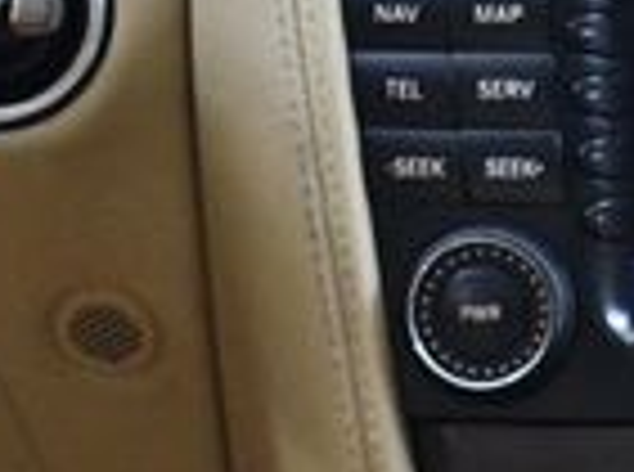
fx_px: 4805
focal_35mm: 263
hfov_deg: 7.4
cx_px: 1088
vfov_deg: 5.6
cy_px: 589
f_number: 4.2
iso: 5000
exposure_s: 1/60
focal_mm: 30
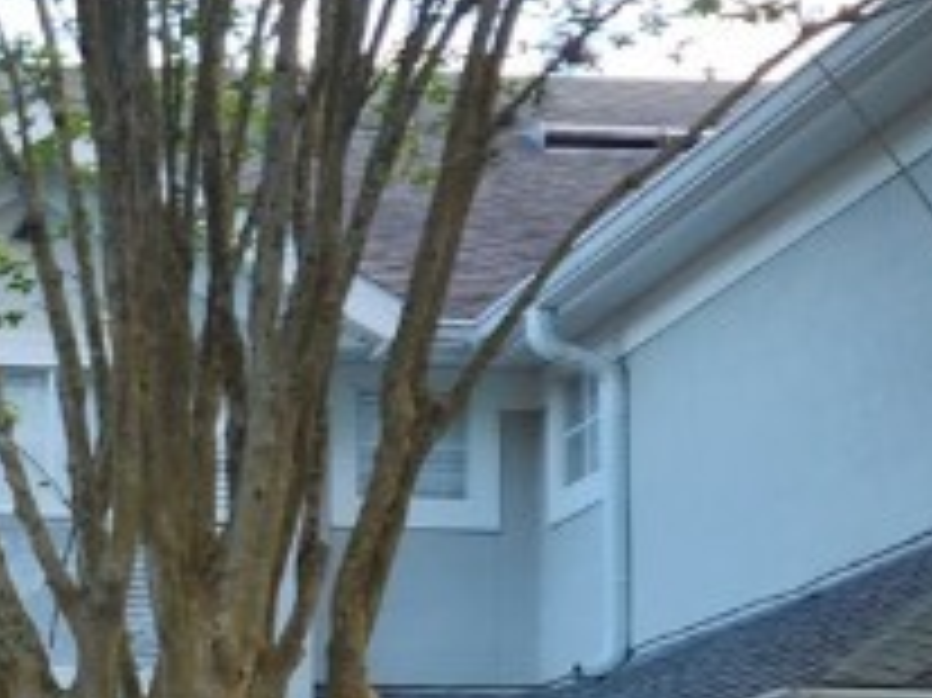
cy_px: 653
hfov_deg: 15.6
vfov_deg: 12.9
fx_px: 3068
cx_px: -558
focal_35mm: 114
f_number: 1.8
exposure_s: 1/120
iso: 25
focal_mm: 5.4
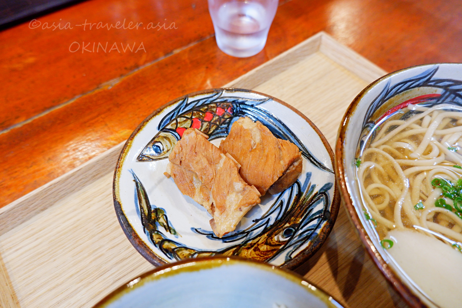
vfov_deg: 55.1
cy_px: 154
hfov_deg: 76.1
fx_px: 295
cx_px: 231
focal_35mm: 23
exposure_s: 1/34
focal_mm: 15
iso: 1600
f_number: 3.5
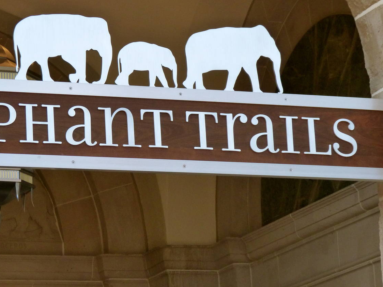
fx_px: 1748
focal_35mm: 158
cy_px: 117
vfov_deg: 9.4
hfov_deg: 12.5
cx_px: 121
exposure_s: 1/250
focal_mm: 20.1
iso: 320
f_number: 4
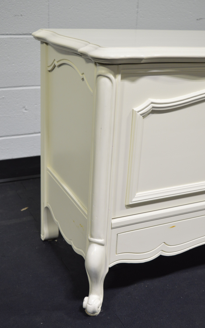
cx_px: 103
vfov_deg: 42.2
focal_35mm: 48
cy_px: 164
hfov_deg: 27.1
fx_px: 425
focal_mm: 31
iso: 800
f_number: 5
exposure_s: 1/60
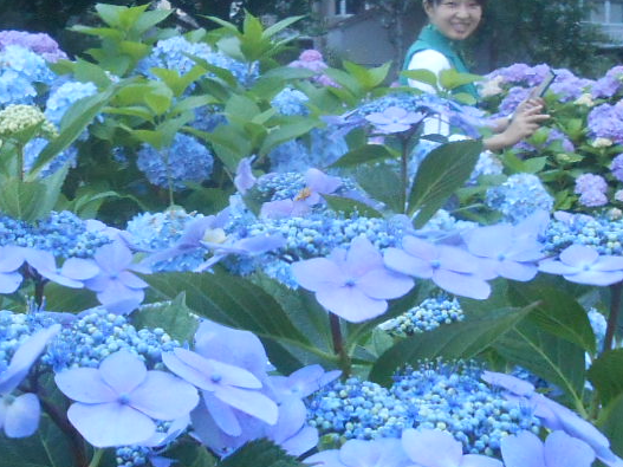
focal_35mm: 79
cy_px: 201
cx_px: 138
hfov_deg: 24.4
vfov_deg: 18.6
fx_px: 1421
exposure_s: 1/20
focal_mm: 4.6
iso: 400
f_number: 3.5
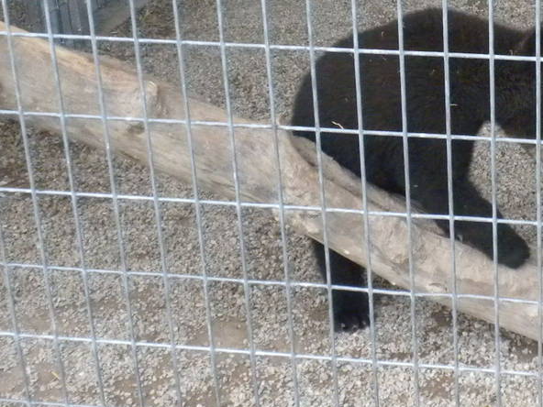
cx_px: 528
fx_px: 1569
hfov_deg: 19.1
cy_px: 110
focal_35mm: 100
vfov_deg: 14.7
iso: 400
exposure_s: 1/234
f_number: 3.5
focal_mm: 6.6
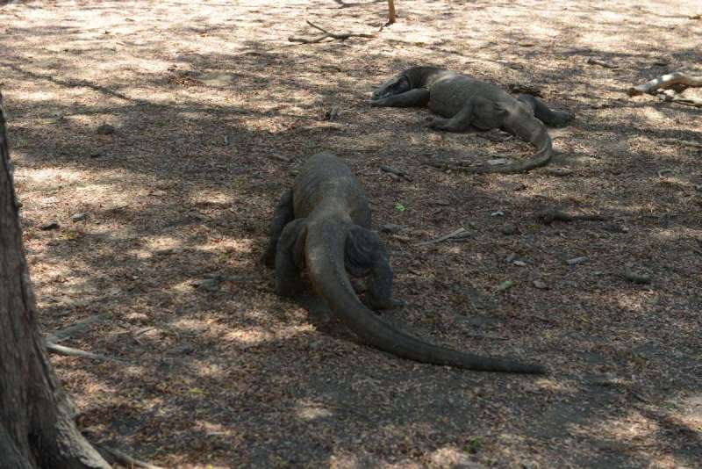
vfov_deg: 19.5
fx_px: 1365
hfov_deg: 28.8
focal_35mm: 70
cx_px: 351
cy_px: 234
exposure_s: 1/200
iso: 250
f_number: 7.1
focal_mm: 70
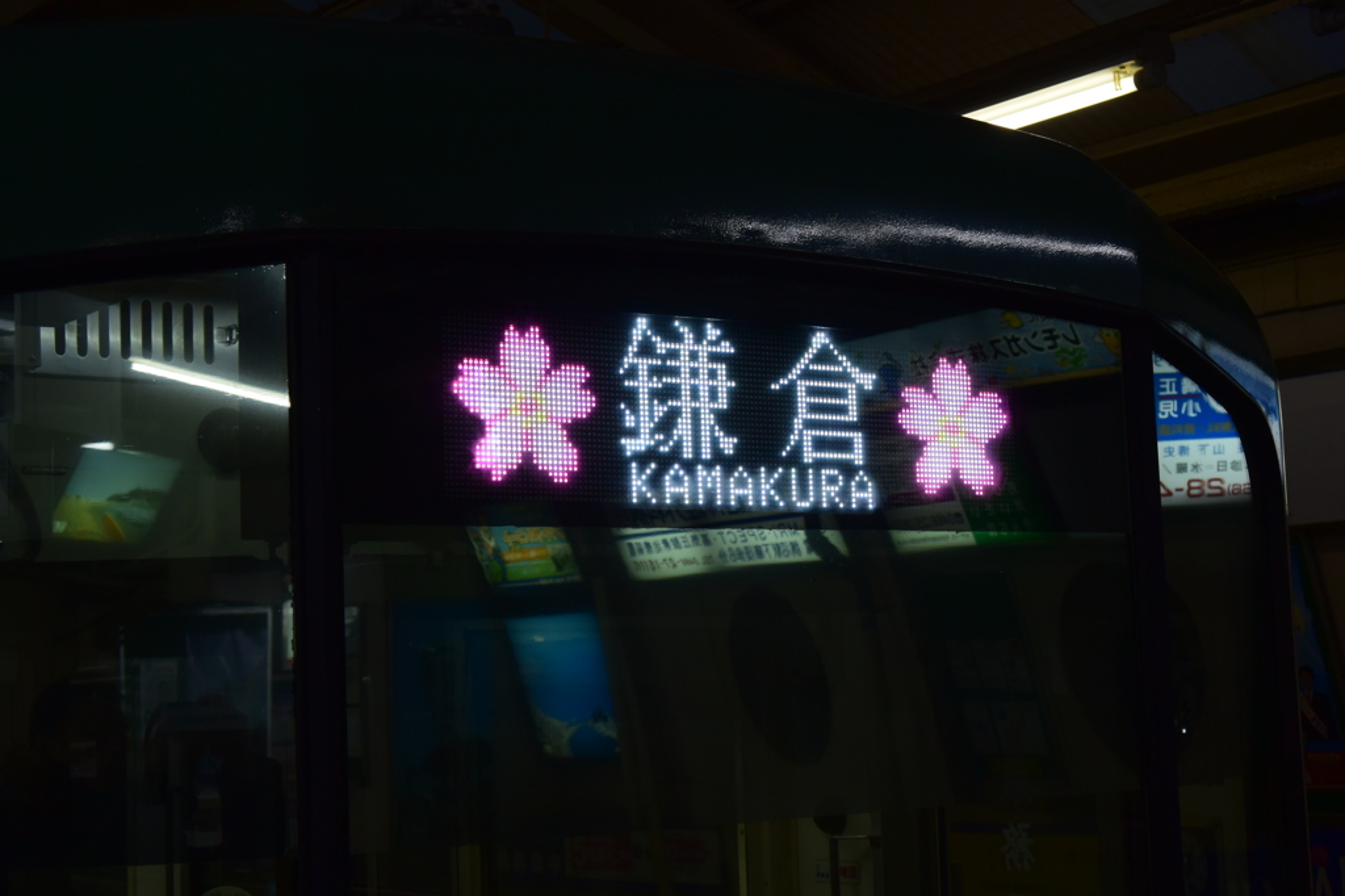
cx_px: 672
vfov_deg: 22.6
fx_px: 2241
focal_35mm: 60
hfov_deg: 33.4
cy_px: 448
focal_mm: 22.3
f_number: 4.8
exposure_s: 1/40
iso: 160
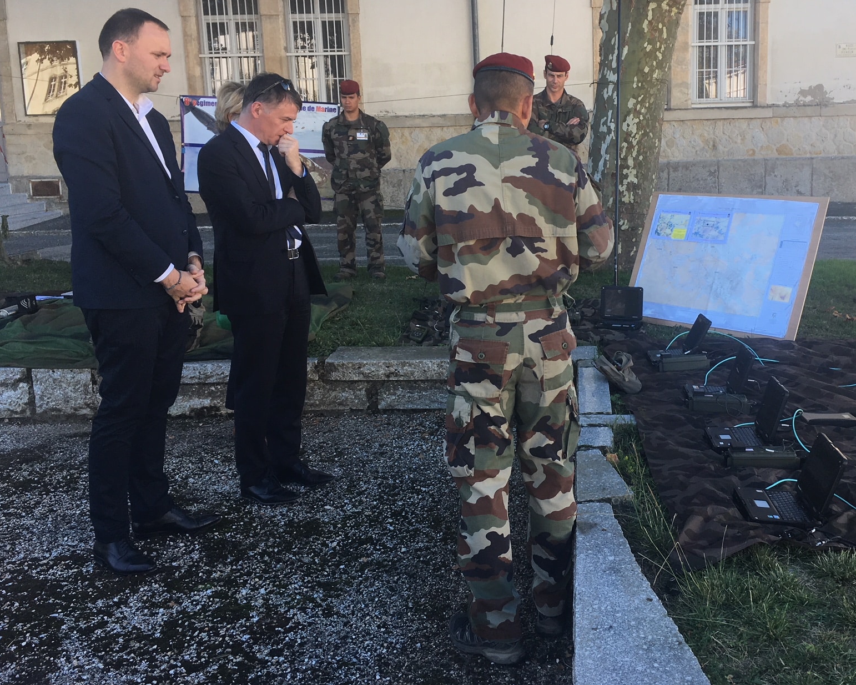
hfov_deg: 48.4
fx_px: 937
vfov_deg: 40.0
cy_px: 277
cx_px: 557
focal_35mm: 37
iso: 25
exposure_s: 1/196
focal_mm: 4.15
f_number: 2.2
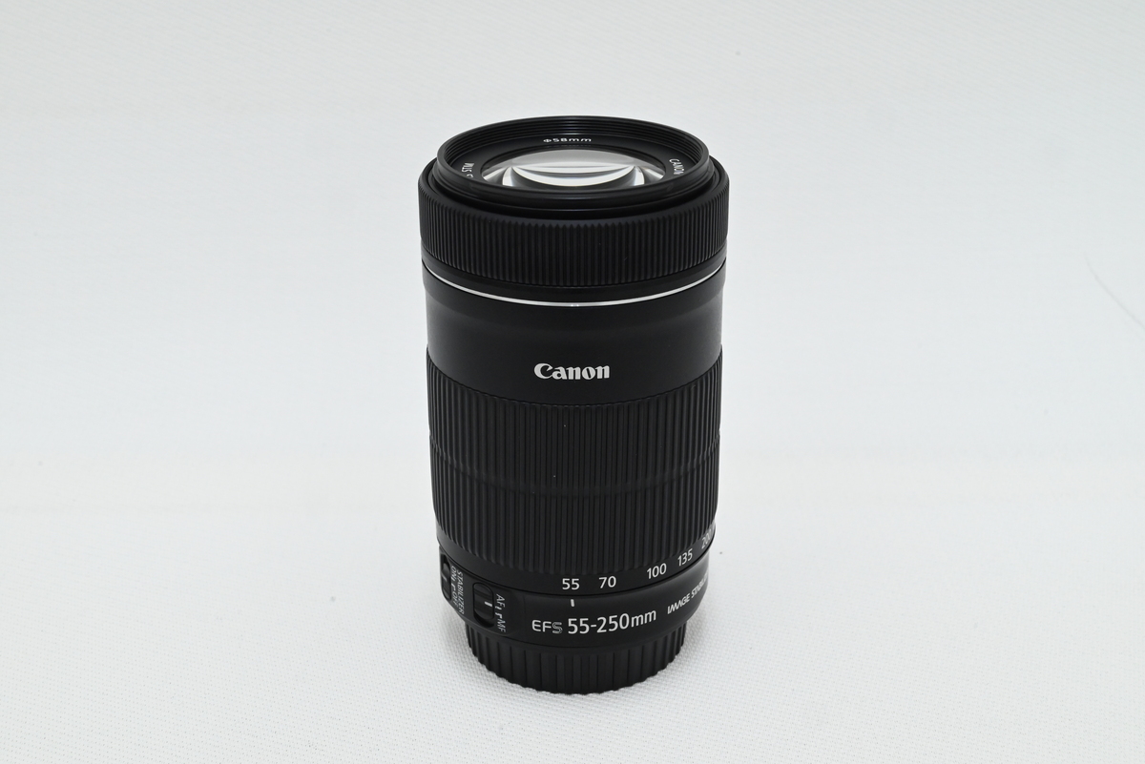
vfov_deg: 27.0
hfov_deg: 39.6
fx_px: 1591
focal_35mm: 50
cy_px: 382
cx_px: 572
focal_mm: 50
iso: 4000
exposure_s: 1/50
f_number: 16
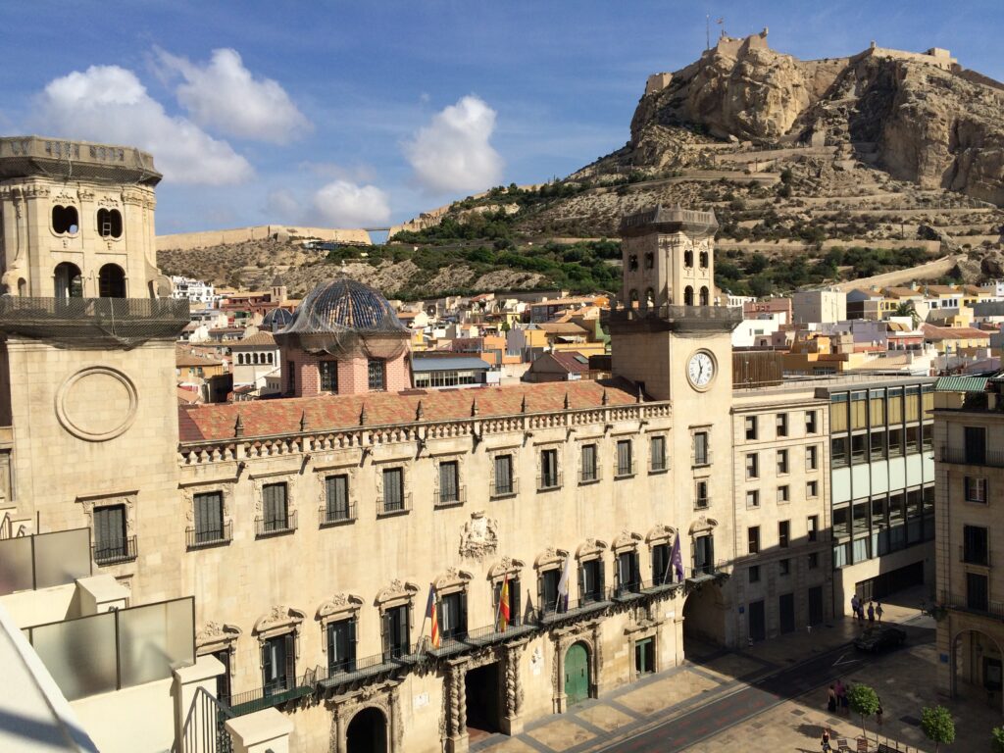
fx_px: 841
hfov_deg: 61.7
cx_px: 502
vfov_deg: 48.2
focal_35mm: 29
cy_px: 376
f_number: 2.2
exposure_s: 1/3731
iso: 32
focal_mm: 4.15
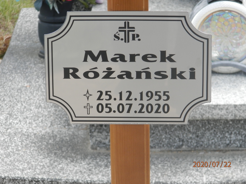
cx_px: 123
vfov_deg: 9.7
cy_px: 92
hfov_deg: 12.9
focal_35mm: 153
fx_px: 1087
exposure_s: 1/100
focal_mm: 27.4
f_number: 4.9
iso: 200
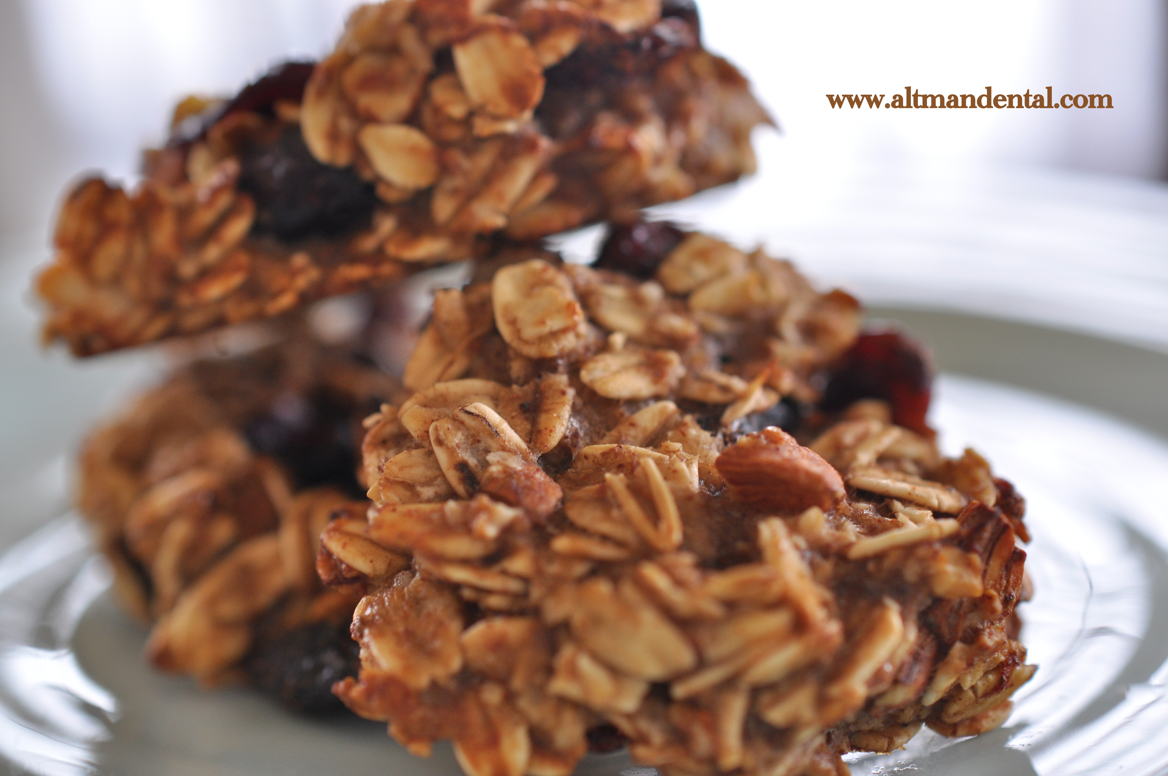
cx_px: 584
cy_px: 388
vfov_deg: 22.6
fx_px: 1944
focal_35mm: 60
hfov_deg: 33.4
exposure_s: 1/80
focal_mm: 40
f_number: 4.5
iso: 400
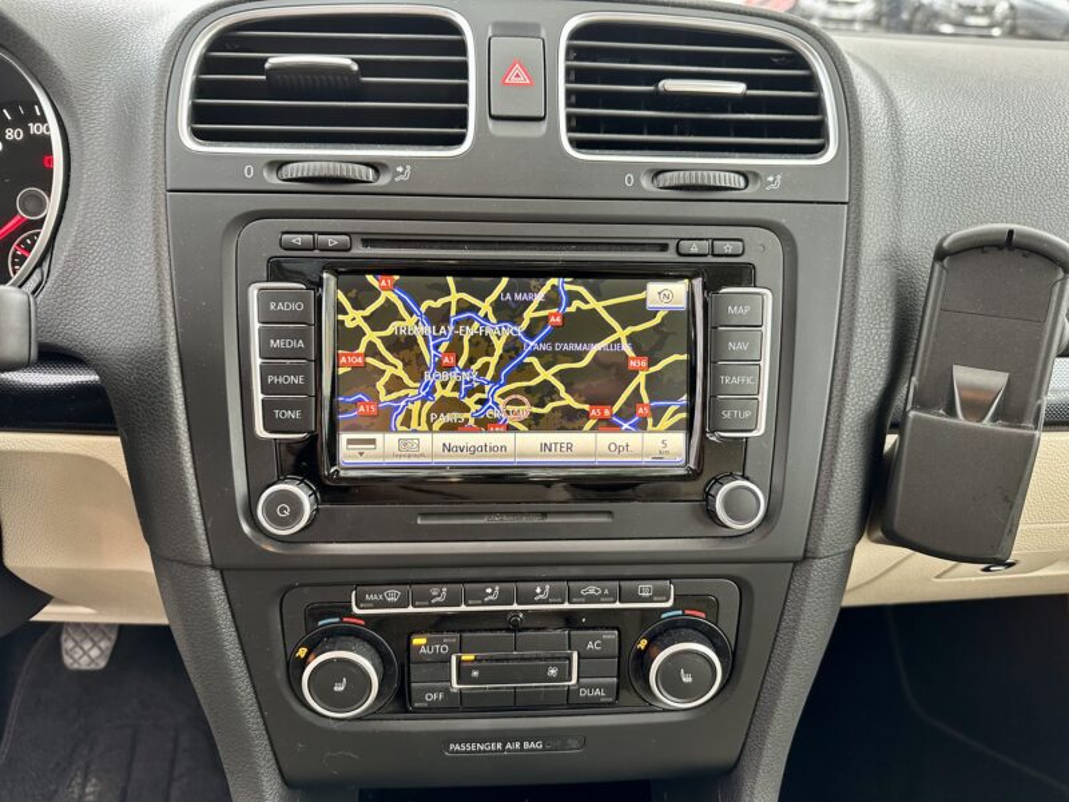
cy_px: 401
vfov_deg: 56.8
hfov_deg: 71.6
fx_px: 741
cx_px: 534
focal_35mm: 24
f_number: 1.78
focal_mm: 6.86
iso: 200
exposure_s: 1/75
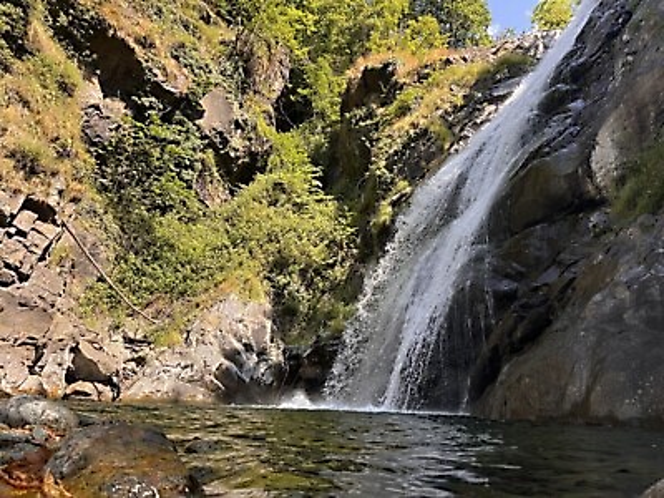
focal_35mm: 24
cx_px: 332
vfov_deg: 56.8
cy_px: 249
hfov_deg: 71.6
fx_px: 460
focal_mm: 6.76
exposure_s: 1/773
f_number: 1.78
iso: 80
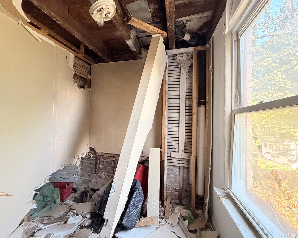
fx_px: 132
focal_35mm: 15
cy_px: 117
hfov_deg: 96.8
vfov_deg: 84.0
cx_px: 147
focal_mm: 2.22
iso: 320
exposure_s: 1/70
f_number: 2.2
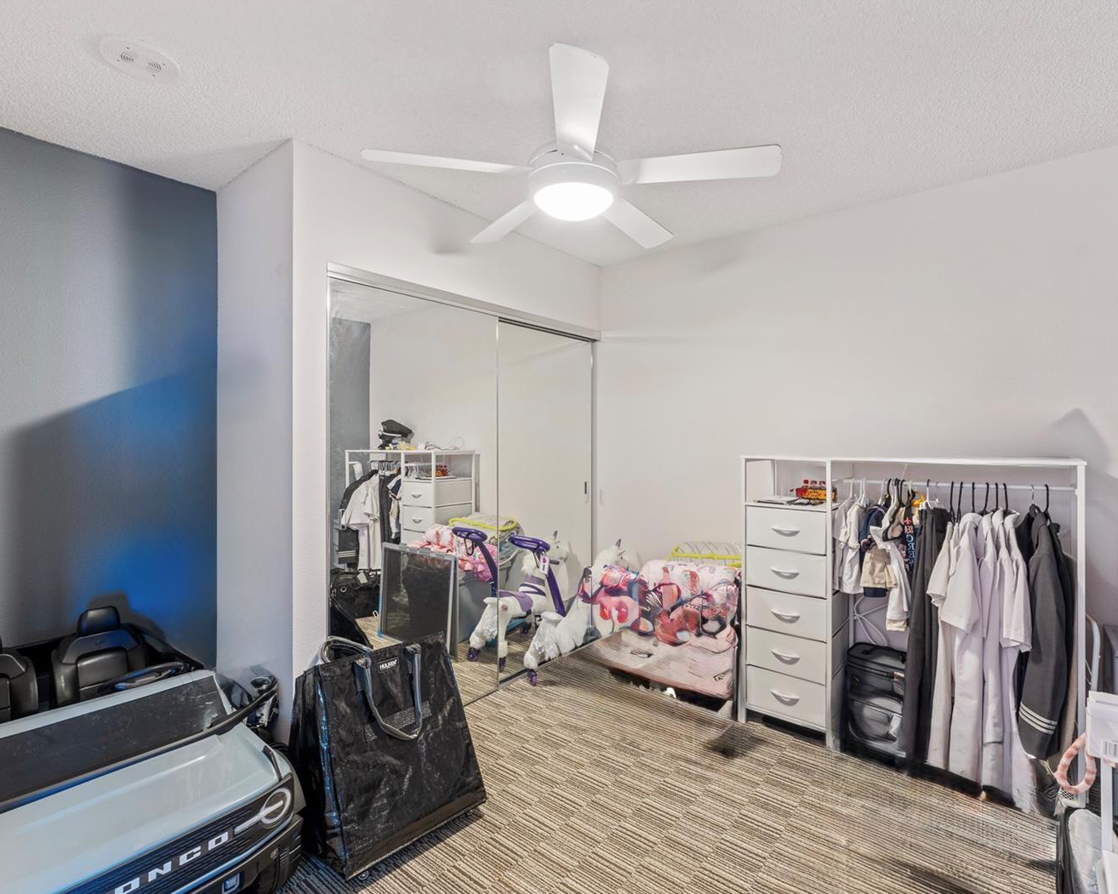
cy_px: 449
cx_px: 584
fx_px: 529
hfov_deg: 93.1
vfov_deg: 80.4
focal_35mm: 16
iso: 200
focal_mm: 14
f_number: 9
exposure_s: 4
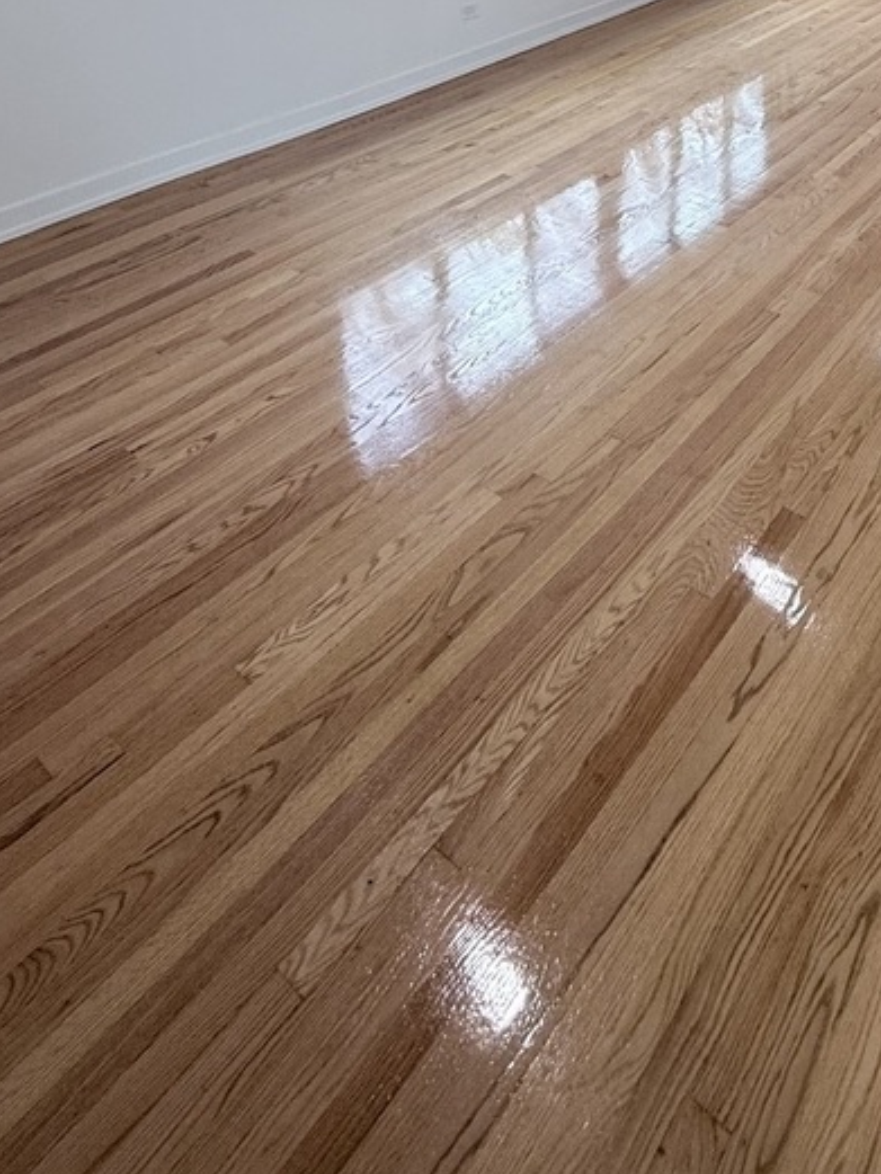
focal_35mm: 29
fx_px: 984
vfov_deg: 51.4
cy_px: 41
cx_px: 577
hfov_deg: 47.6
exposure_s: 1/120
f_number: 2.2
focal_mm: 2.22
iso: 125
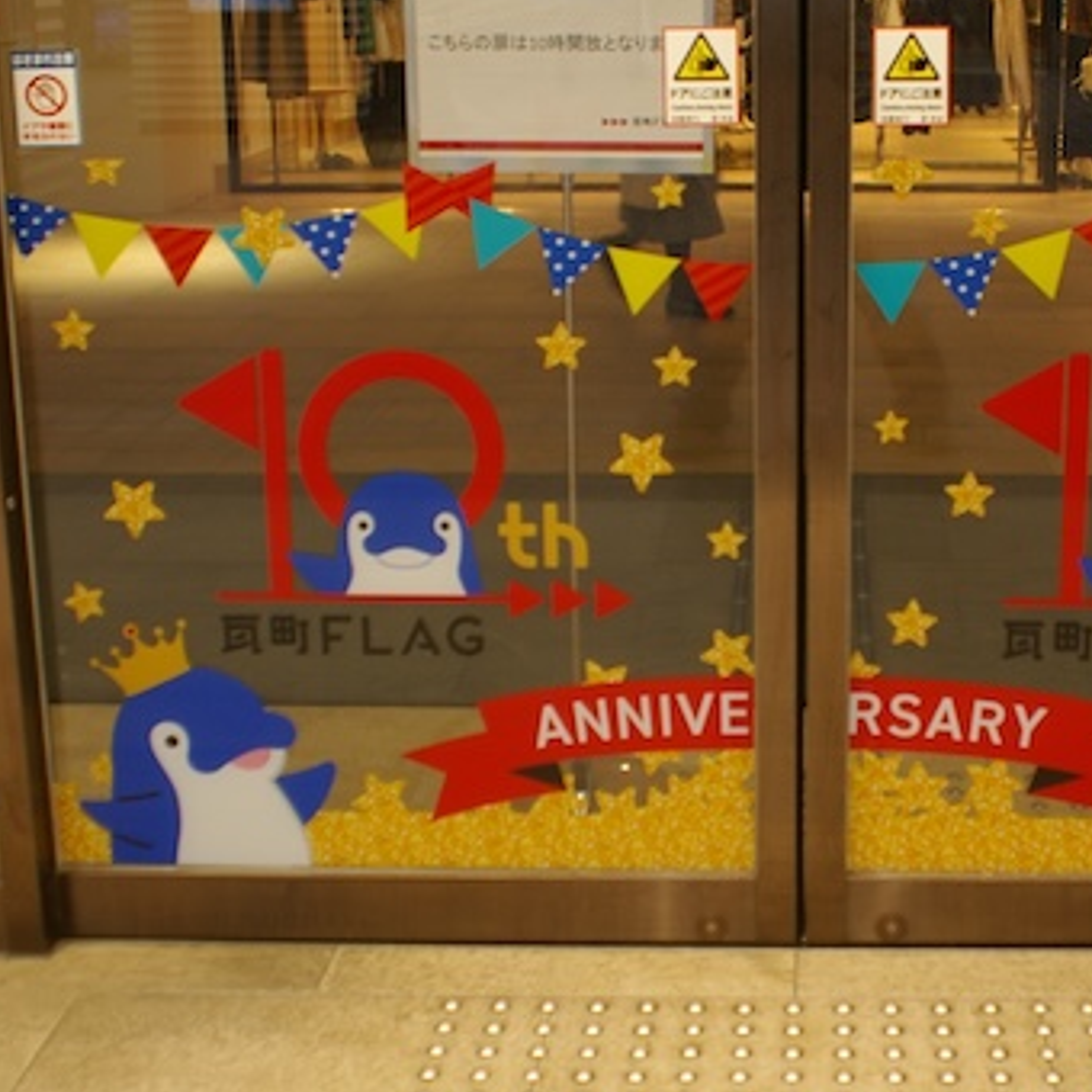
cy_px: 602
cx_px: 793
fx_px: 2248
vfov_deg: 27.3
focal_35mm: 63
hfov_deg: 27.0
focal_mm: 28
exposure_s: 1/60
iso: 400
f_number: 4
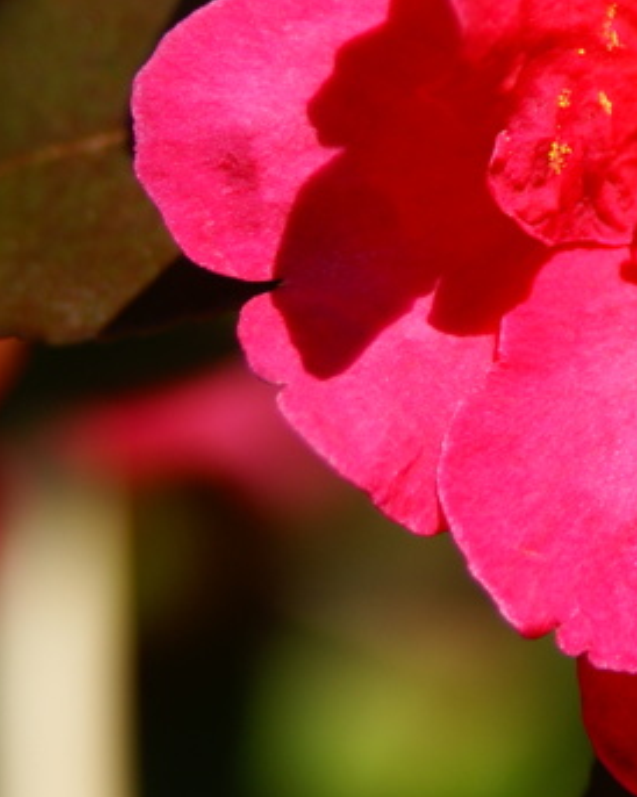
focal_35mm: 842
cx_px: 844
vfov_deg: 2.3
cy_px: 43
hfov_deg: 1.8
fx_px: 19860
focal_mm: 200
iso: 100
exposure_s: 1/400
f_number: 5.6
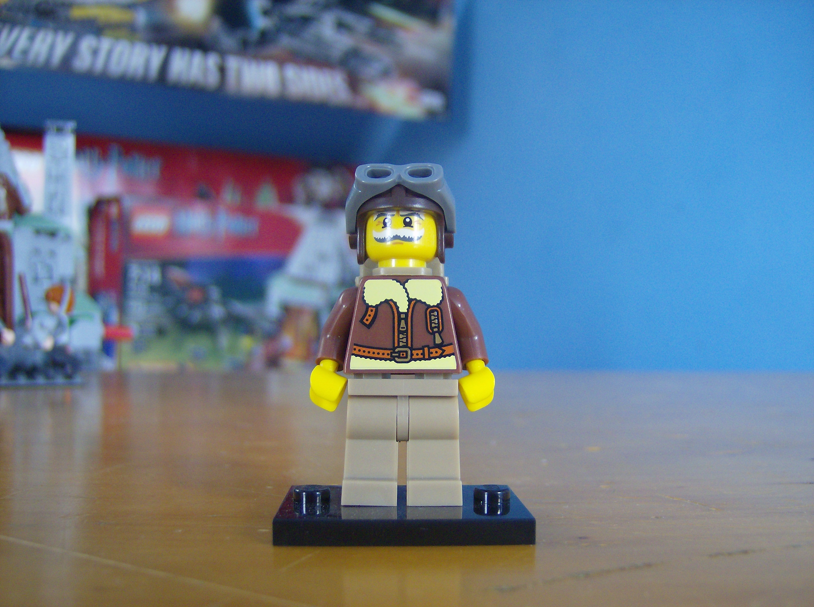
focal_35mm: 36
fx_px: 845
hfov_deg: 51.5
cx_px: 407
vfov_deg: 39.5
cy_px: 304
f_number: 2.8
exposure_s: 1/13.8
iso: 200
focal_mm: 6
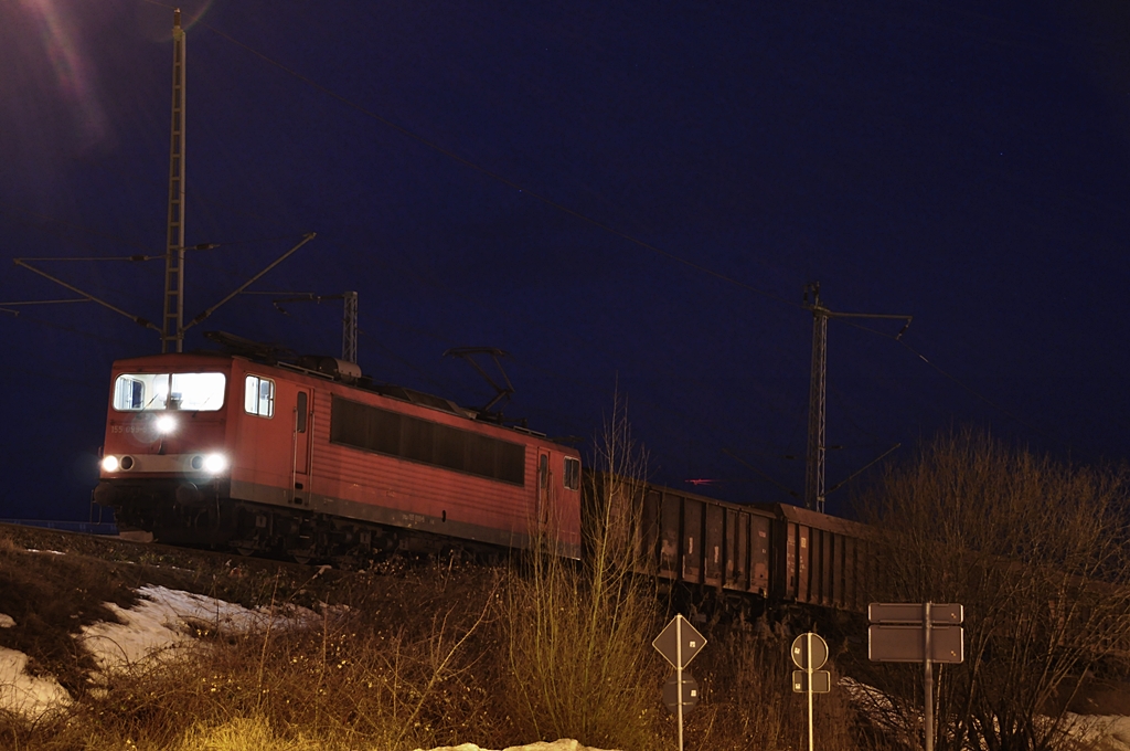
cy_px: 376
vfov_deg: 12.6
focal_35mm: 108
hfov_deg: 18.9
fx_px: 3386
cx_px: 565
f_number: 5.3
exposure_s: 3
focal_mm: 72
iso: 800
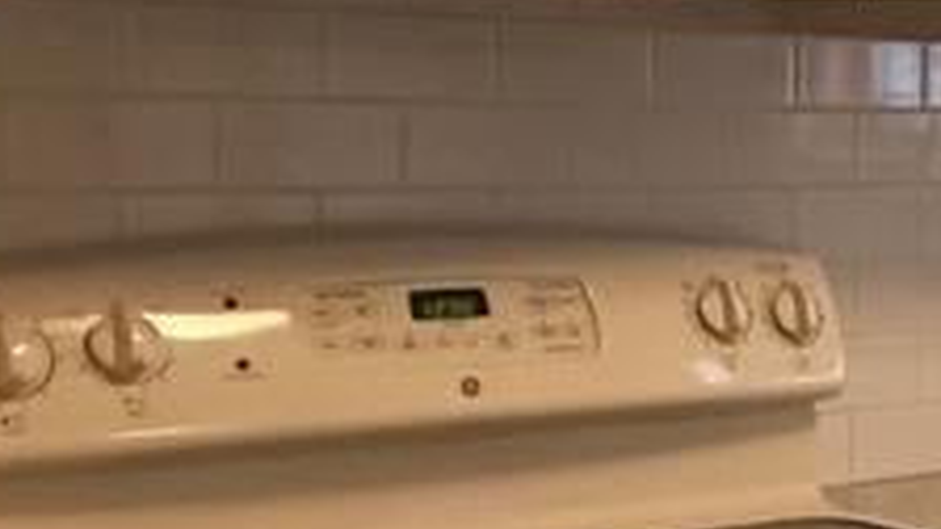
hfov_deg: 17.6
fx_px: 2445
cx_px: 1689
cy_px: 298
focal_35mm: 98
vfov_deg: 12.4
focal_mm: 2.22
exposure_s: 1/60
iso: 400
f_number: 2.2
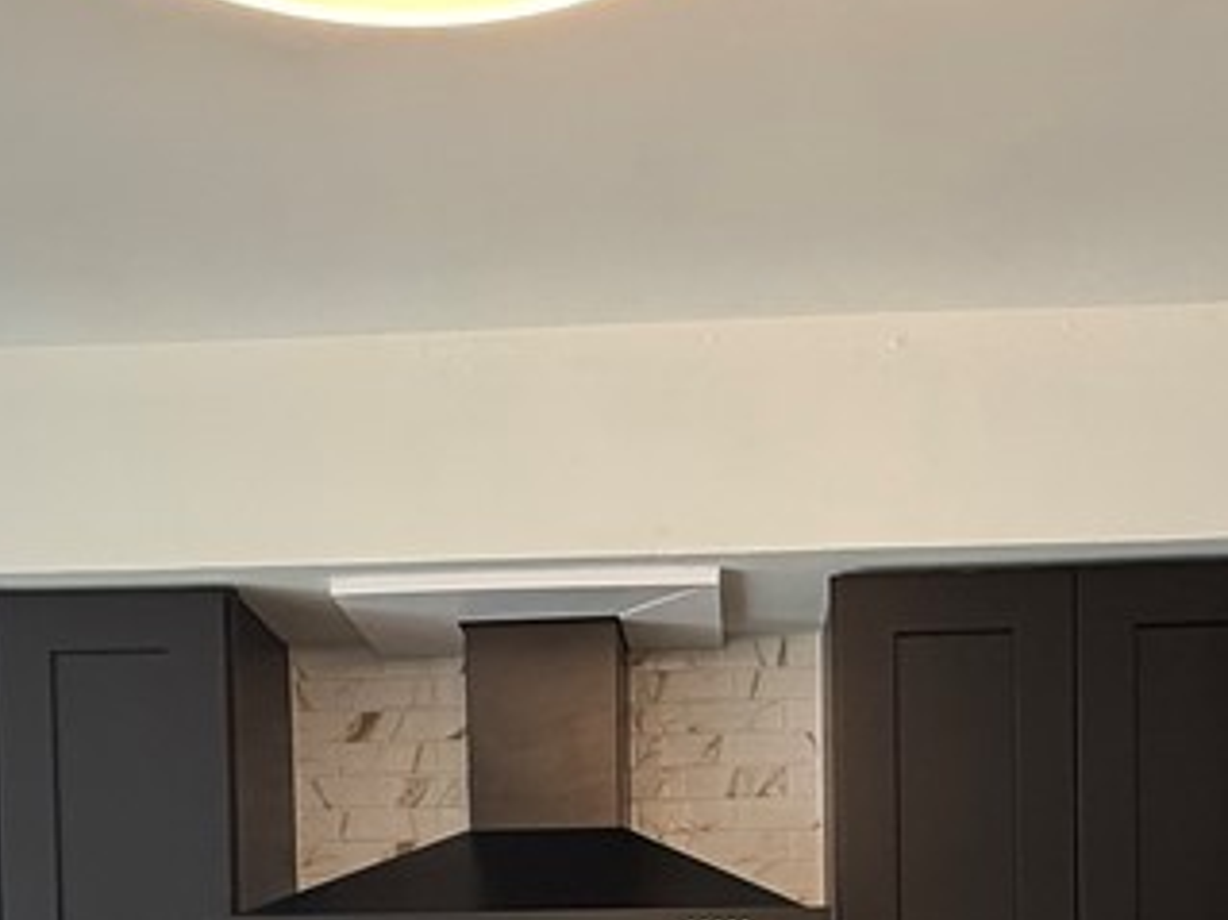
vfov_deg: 27.8
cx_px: 693
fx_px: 1596
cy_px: 1128
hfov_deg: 42.0
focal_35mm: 45
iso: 250
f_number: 2.2
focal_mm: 2.22
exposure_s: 1/120
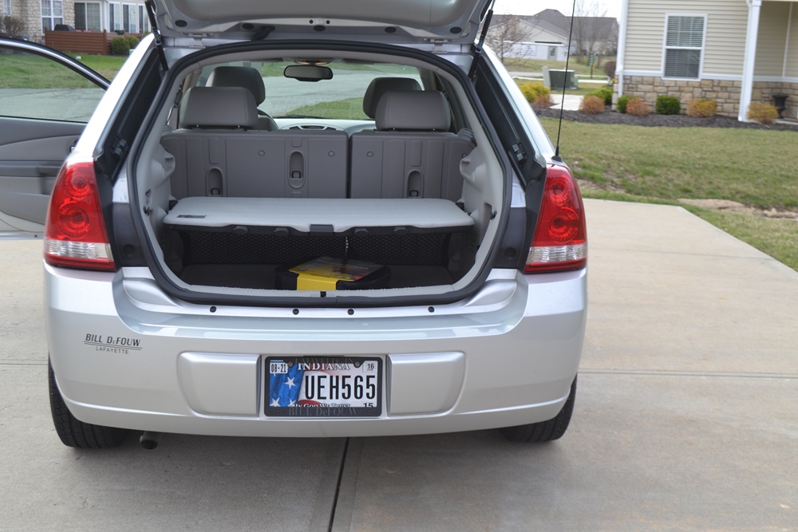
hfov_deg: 45.0
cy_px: 266
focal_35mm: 44
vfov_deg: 30.9
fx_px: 964
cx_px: 399
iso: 160
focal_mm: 29
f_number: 5.6
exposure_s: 1/125
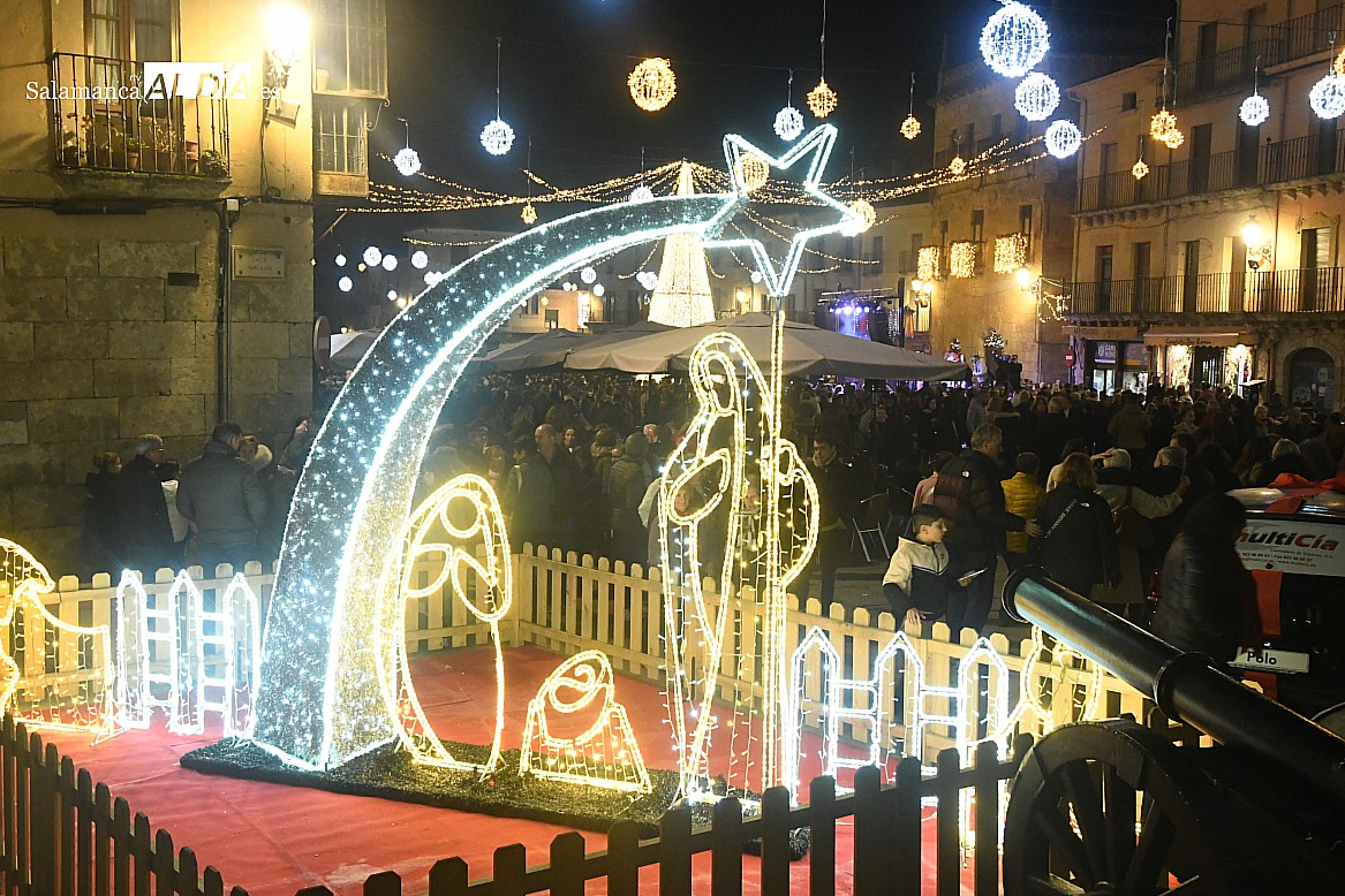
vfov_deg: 35.9
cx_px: 667
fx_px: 1382
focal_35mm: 37
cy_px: 444
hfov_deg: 51.9
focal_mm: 24
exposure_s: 1/40
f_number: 8
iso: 5000
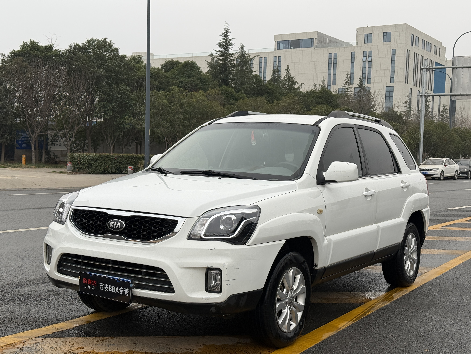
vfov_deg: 30.3
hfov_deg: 39.7
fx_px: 653
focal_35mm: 48
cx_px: 236
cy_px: 177
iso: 64
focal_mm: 6.76
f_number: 1.78
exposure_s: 1/693
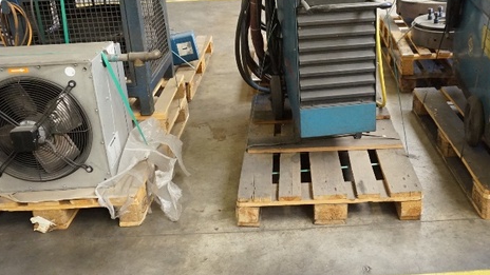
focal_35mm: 39
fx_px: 507
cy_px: 73
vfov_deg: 30.0
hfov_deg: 51.1
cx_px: 304
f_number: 3.5
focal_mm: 16
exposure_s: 1/125
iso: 3200
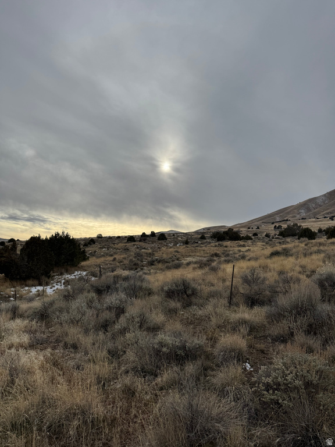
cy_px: 224
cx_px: 168
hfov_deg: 56.8
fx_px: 310
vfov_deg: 71.6
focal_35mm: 24
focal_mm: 6.76
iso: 80
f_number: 1.78
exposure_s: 1/6410
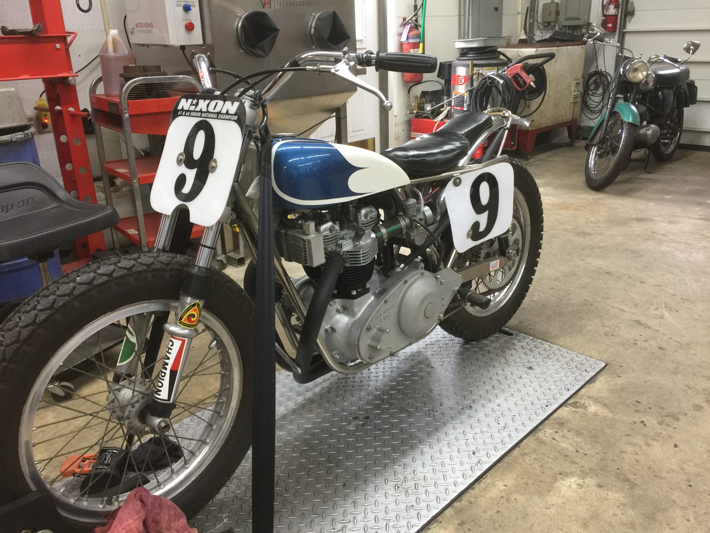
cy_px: 266
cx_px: 355
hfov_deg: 61.7
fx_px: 595
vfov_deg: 48.2
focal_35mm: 29
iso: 80
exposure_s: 1/15
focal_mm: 4.15
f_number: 2.2
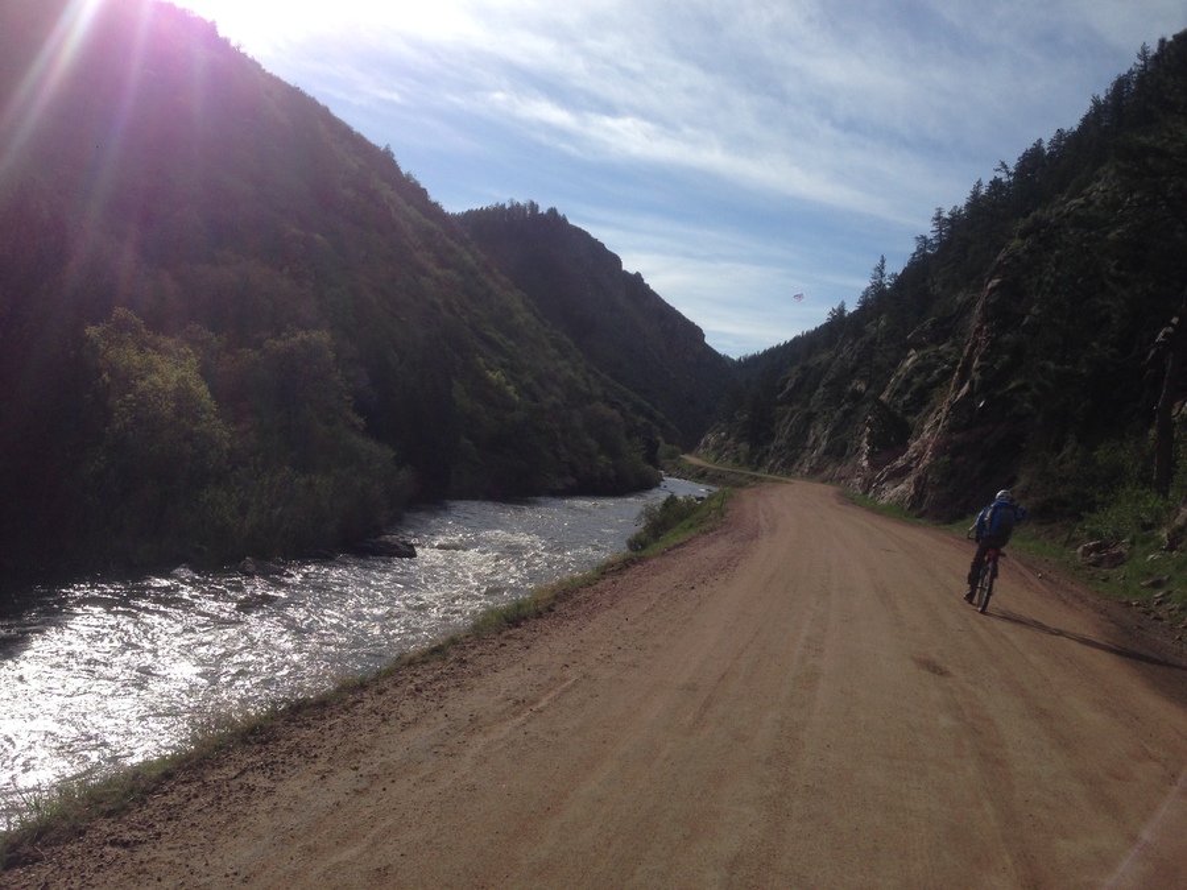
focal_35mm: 33
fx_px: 1132
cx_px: 594
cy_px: 445
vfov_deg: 42.9
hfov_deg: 55.4
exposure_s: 1/3390
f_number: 2.4
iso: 50
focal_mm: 4.12
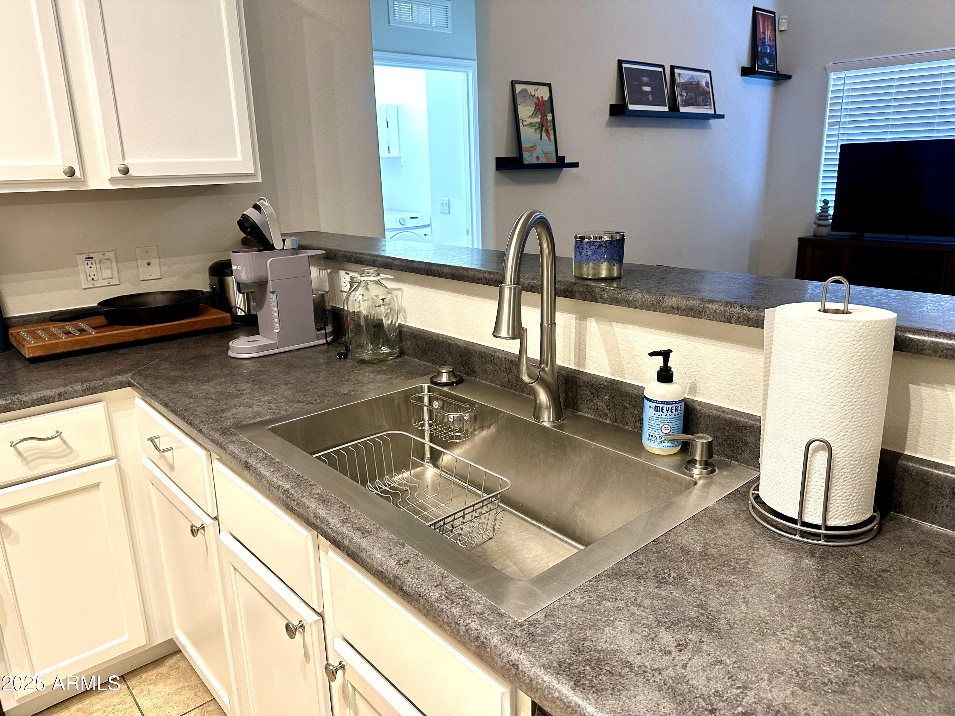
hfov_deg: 71.6
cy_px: 358
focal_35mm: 24
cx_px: 478
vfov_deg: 56.8
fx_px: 662
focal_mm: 6.86
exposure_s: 1/60
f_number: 1.78
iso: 250
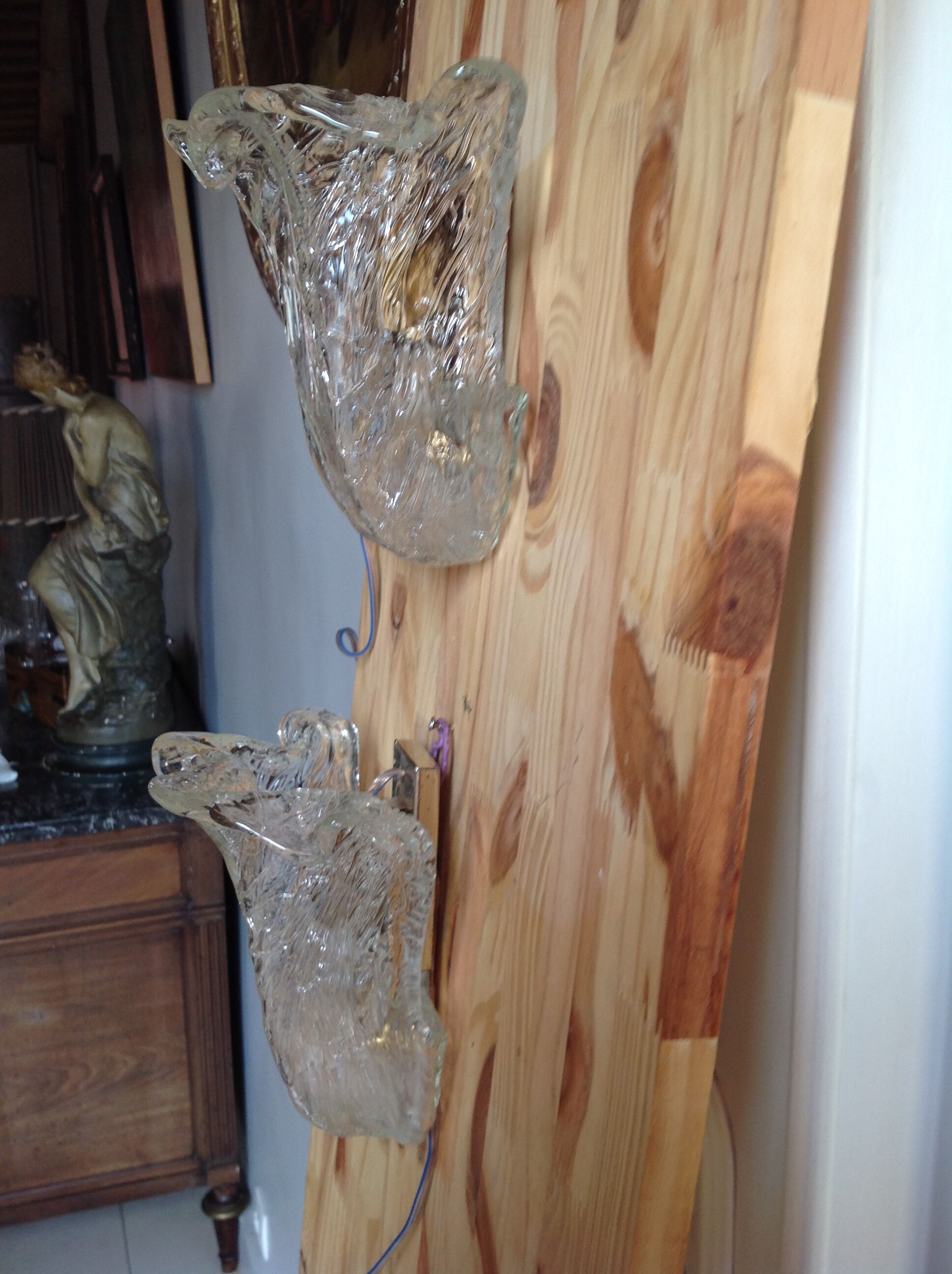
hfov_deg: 40.6
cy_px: 637
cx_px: 476
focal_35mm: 35
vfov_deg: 52.7
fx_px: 1287
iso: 50
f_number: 2.4
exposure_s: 1/30
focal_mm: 4.28
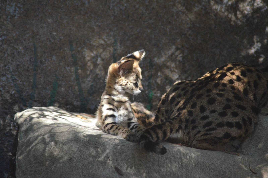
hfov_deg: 6.9
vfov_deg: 4.6
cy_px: 89
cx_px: 134
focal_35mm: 300
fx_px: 2229
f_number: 4.8
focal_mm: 200
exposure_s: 1/500
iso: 3200
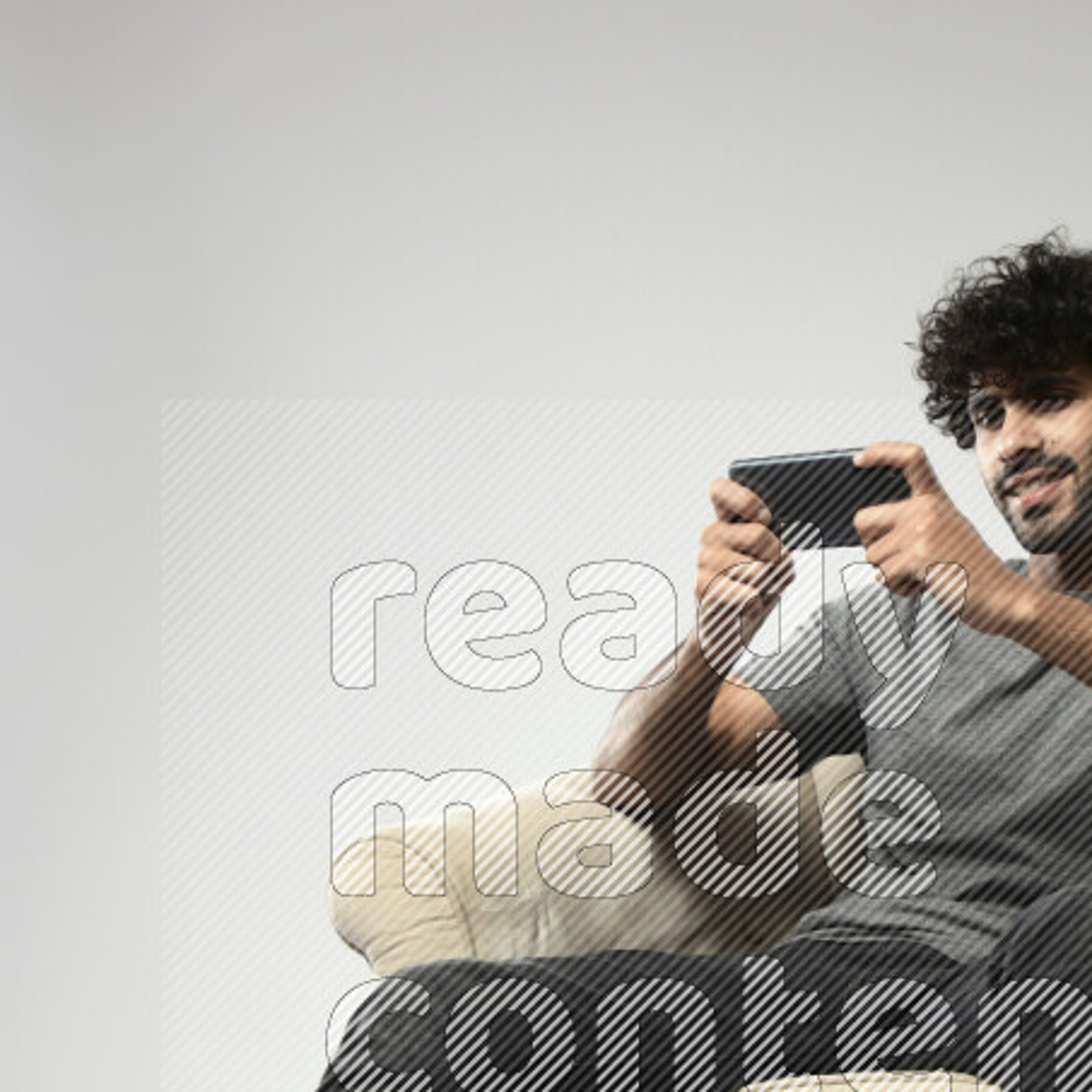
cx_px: 762
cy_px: 815
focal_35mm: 72
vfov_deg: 23.7
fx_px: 2570
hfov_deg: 23.8
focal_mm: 32
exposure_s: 1/125
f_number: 5
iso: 400
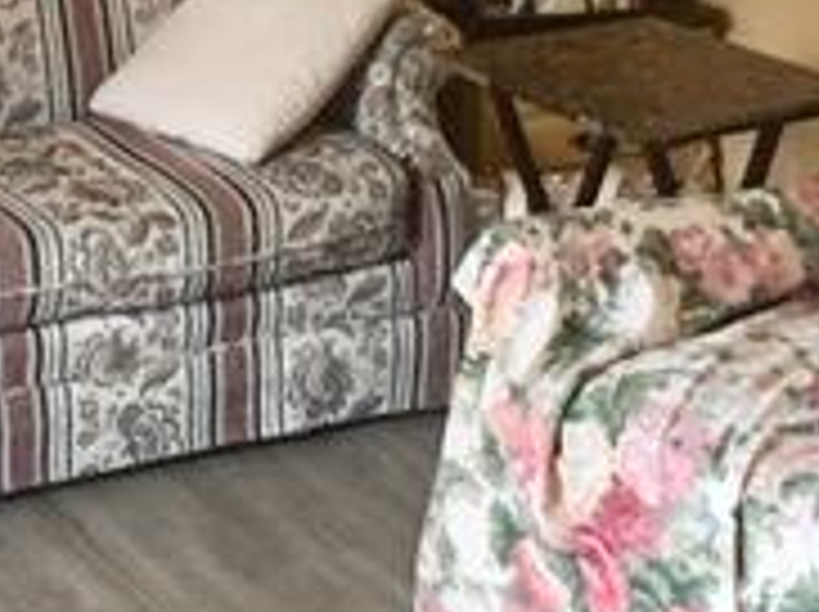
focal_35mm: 102
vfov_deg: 14.3
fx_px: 2410
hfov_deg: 18.8
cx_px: 27
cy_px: 14
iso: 64
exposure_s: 1/15
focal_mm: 4.15
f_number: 2.2
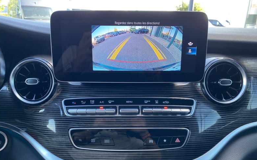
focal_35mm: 28
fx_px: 196
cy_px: 94
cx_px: 127
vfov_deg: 44.4
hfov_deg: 66.5
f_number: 1.8
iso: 125
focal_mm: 4.25
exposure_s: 1/114
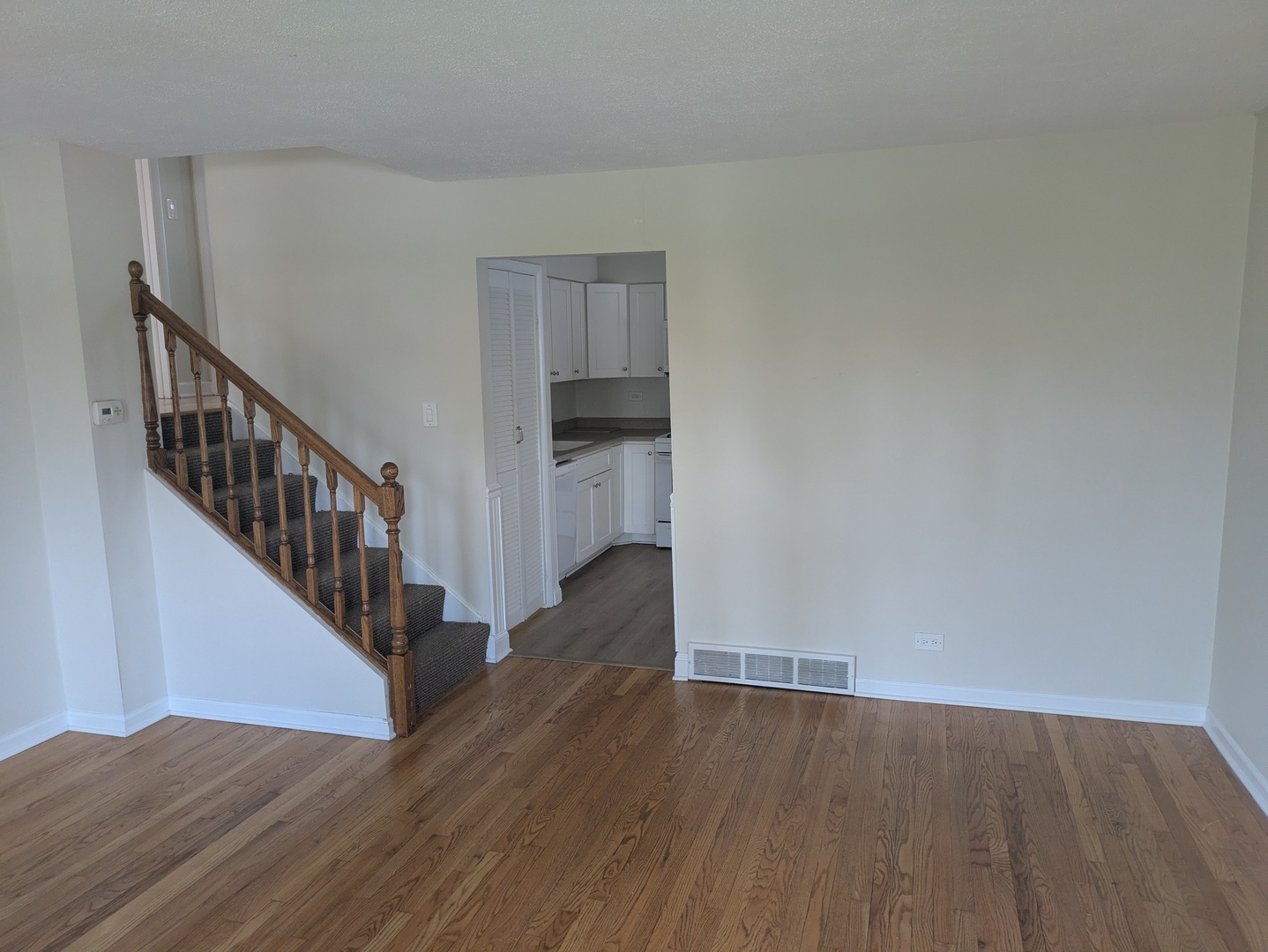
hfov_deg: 69.4
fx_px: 916
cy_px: 476
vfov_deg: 54.9
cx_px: 634
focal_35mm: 25
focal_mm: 5.43
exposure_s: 1/100
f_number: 1.89
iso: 460
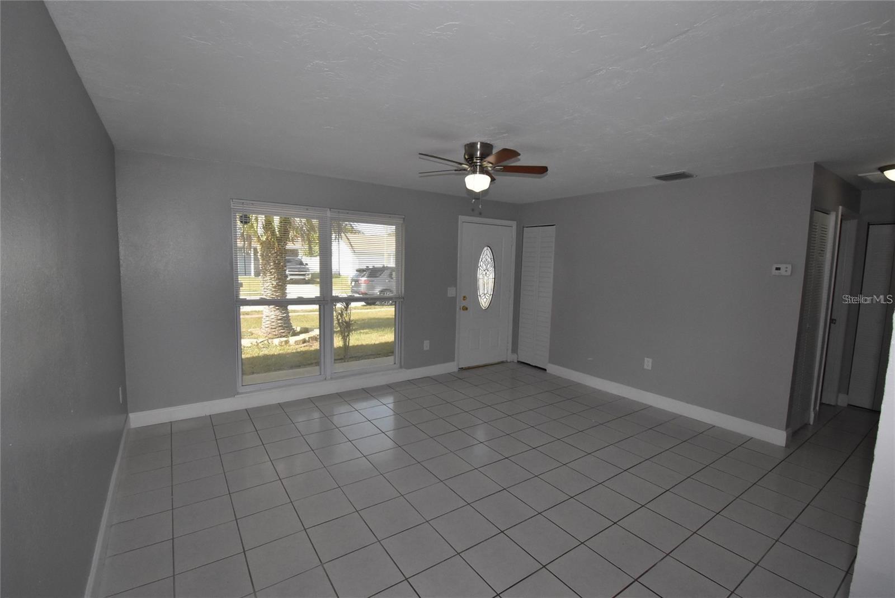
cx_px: 448
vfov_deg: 77.4
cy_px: 299
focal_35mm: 15
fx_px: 373
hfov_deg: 100.4
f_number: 14
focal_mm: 10
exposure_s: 1/200
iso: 1600
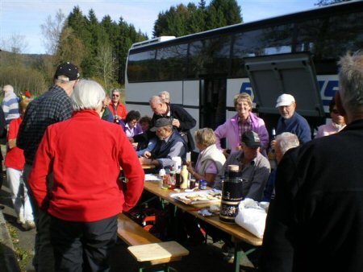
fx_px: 399
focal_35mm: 38
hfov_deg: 49.0
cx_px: 182
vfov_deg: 37.8
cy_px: 136
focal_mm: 6.3
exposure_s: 1/200
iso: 64
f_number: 4.6
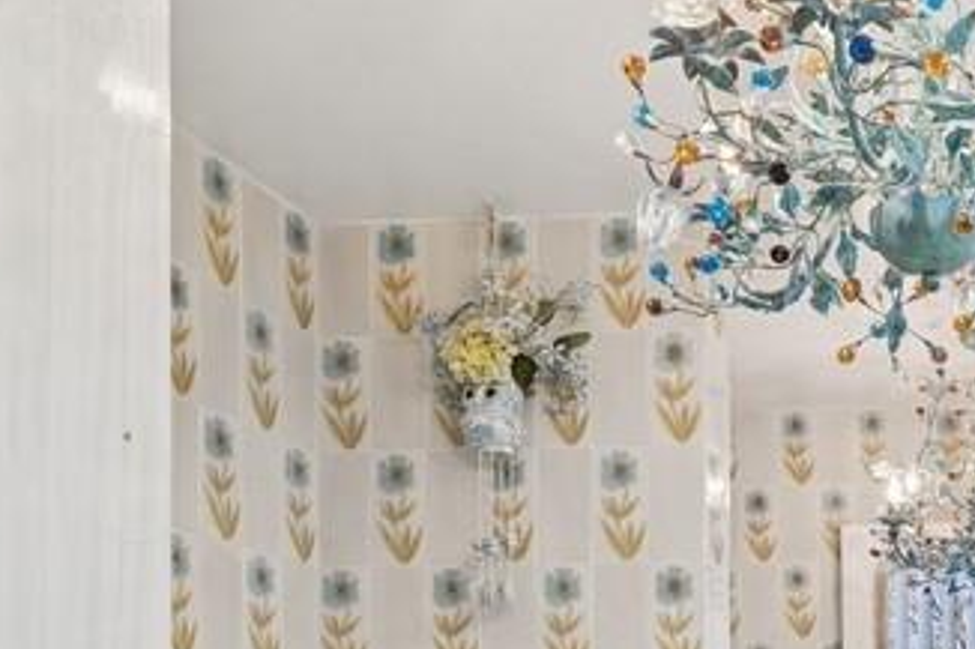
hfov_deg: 35.2
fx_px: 1310
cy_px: 796
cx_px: 1062
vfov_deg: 24.9
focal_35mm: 48
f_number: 8
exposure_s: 1/160
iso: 250
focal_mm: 17.5
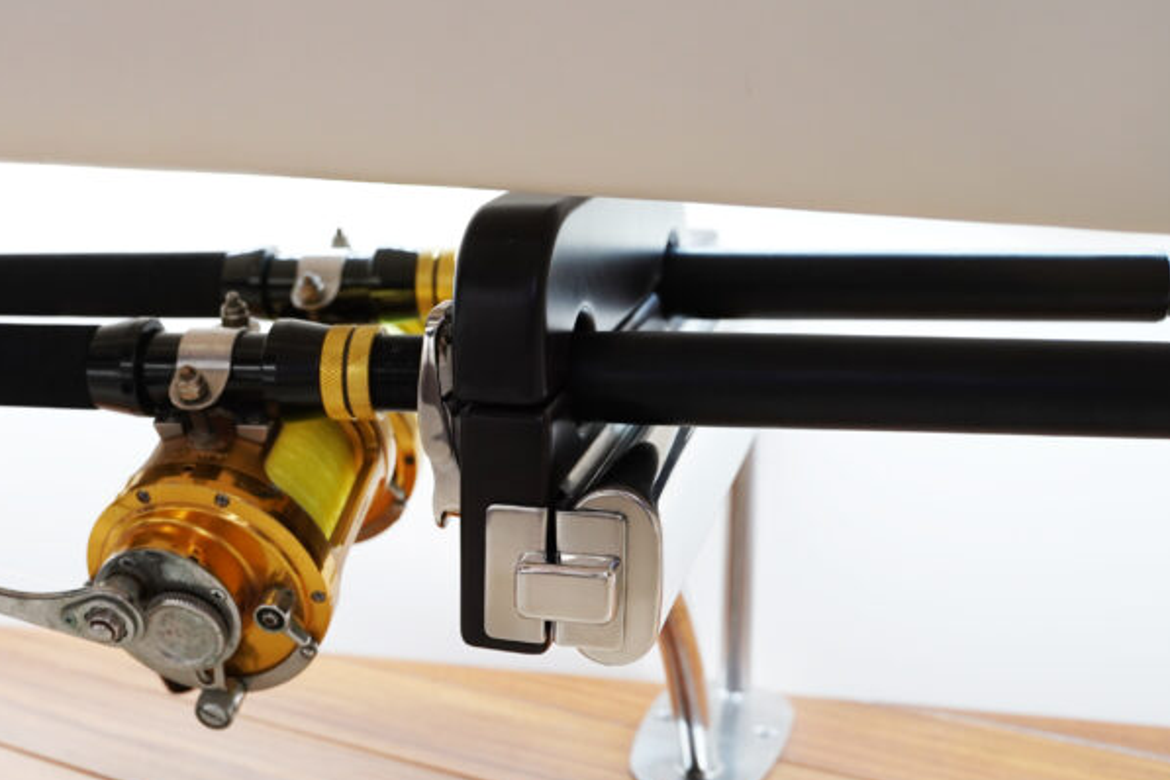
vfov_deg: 28.0
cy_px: 460
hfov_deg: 39.1
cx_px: 196
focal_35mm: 48
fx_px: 1560
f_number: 4.5
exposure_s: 1/100
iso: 1000
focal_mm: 28
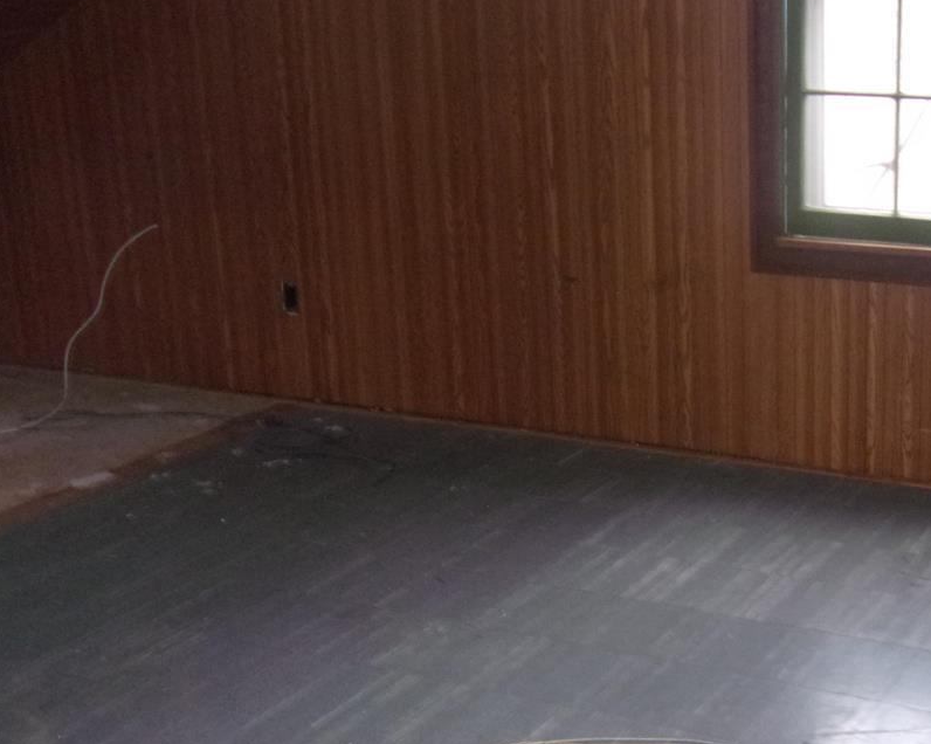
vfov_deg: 28.5
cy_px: 309
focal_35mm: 53
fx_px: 1460
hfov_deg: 33.5
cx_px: 835
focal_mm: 4.9
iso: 320
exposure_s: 1/34
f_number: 3
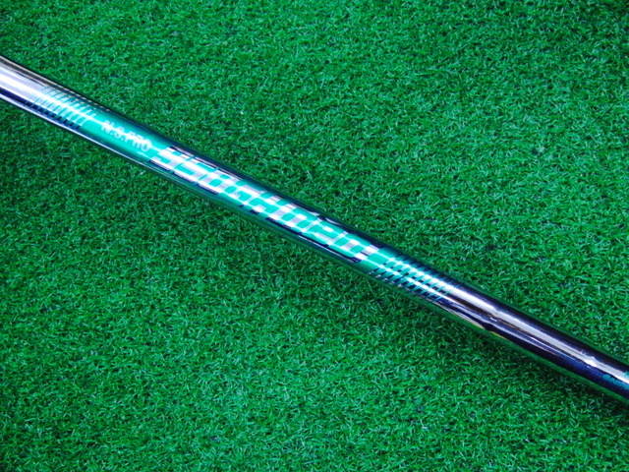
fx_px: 672
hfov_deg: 50.1
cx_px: 314
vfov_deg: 38.7
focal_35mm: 37
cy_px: 236
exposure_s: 1/250
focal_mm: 6.42
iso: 3200
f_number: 3.6
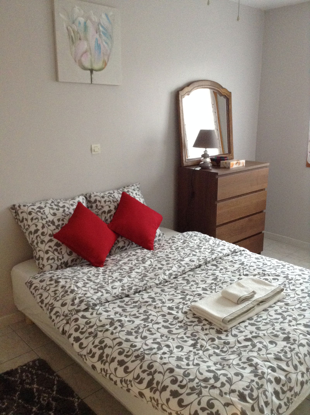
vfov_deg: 55.4
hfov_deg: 42.8
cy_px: 208
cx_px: 155
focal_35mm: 33
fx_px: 395
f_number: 2.4
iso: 250
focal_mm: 3.3
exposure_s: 1/24
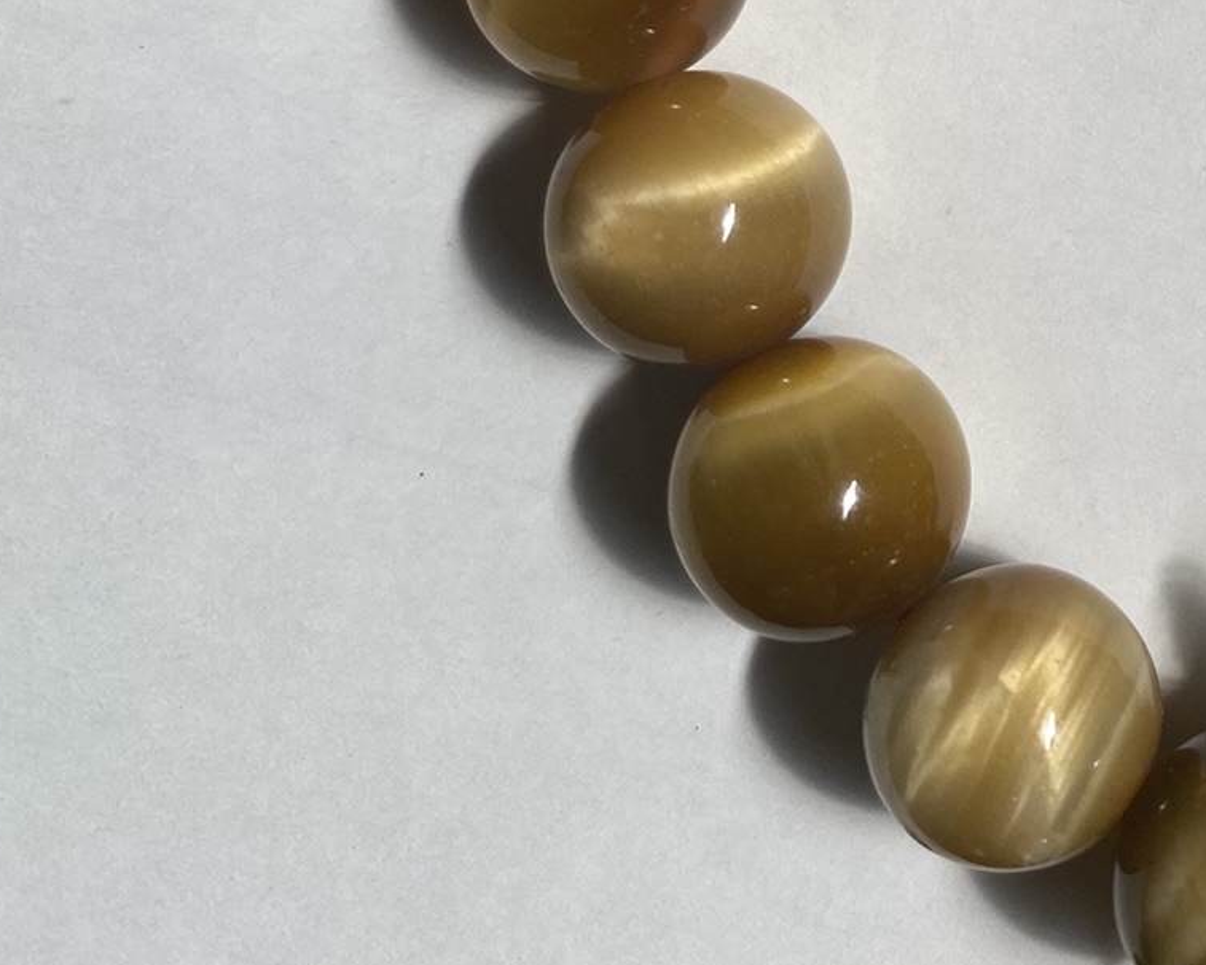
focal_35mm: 66
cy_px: -158
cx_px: 1378
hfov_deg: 26.1
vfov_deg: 21.7
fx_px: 2356
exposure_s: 1/235
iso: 32
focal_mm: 4.25
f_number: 1.8
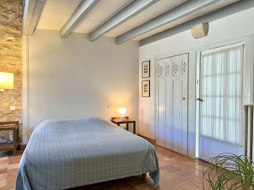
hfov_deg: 67.3
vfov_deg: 53.0
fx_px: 191
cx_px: 127
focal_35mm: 26
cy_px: 95
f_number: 1.5
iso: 80
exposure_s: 1/50
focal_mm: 5.7
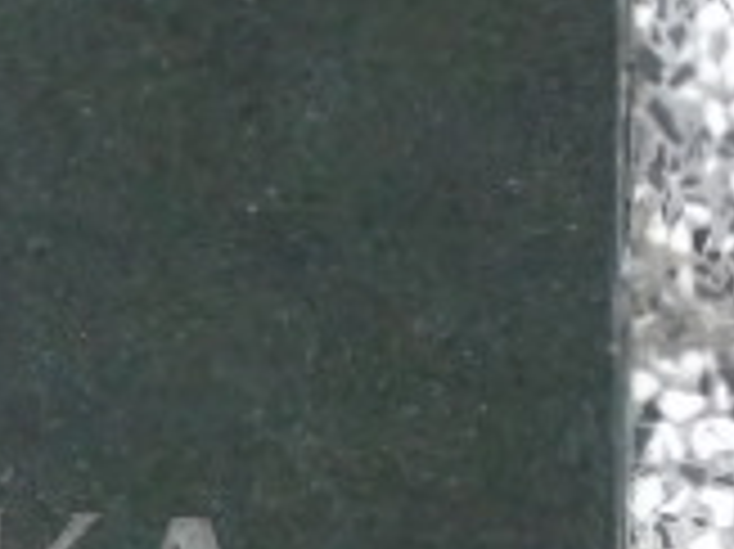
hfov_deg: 4.1
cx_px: -414
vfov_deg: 3.0
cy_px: 842
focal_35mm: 486
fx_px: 10298
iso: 800
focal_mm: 22
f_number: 4.6
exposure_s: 1/80
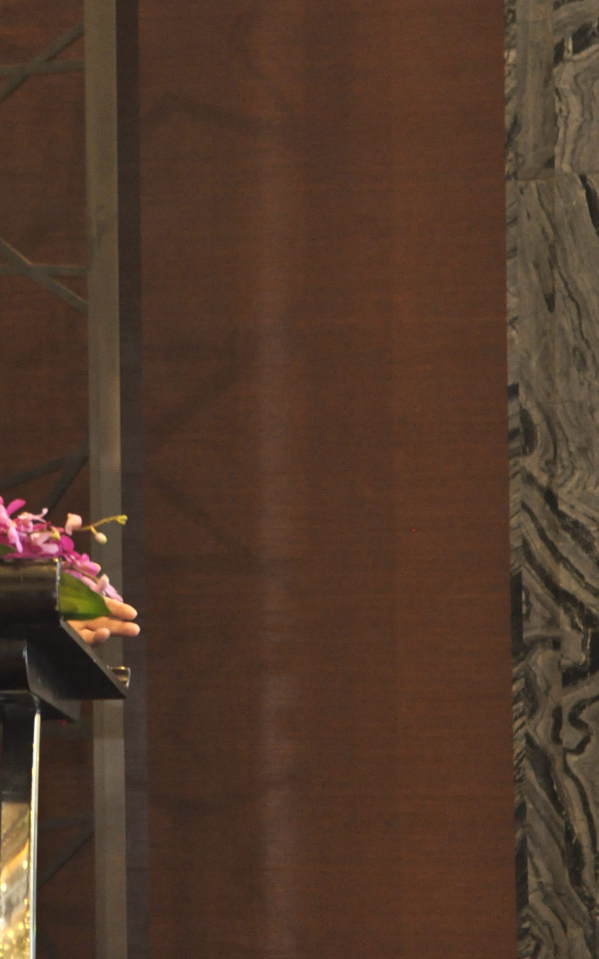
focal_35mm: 513
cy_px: 400
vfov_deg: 4.1
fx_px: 13399
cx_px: -73
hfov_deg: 2.6
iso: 800
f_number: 5
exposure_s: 1/30
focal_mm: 185
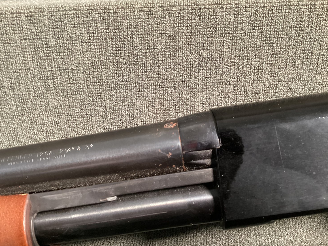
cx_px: 163
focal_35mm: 32
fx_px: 303
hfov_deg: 56.8
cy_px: 123
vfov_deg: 44.2
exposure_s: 1/30
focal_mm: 3.3
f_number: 2.4
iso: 400
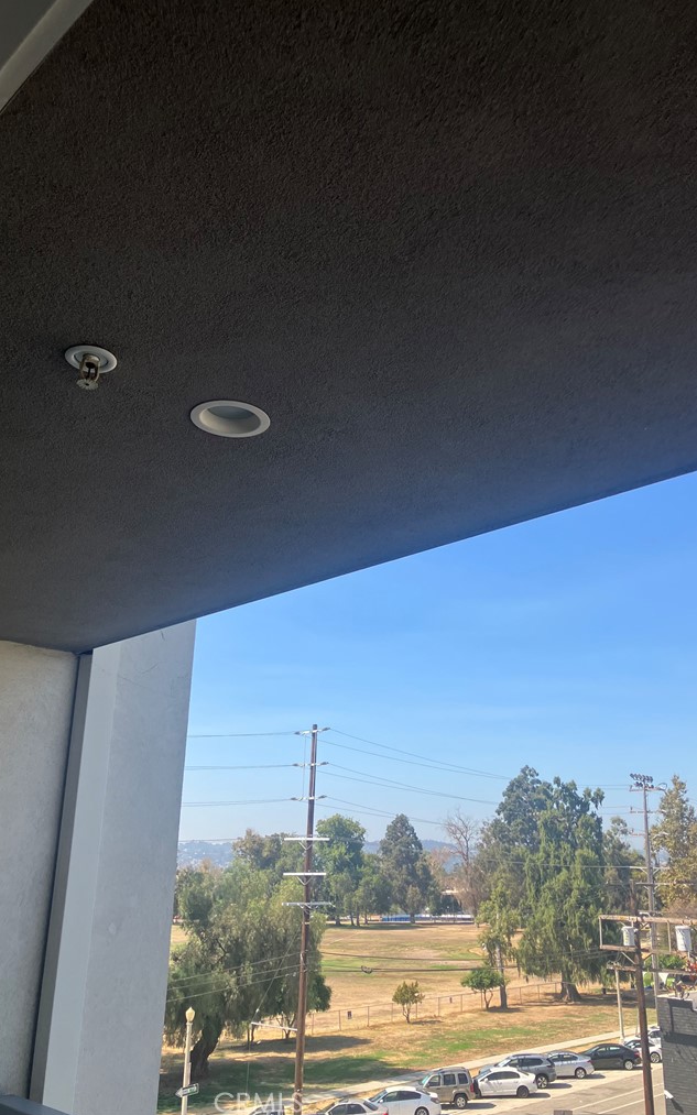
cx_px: 370
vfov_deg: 62.9
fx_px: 912
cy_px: 555
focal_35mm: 30
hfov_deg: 41.8
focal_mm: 3.99
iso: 32
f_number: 1.8
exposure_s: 1/1185
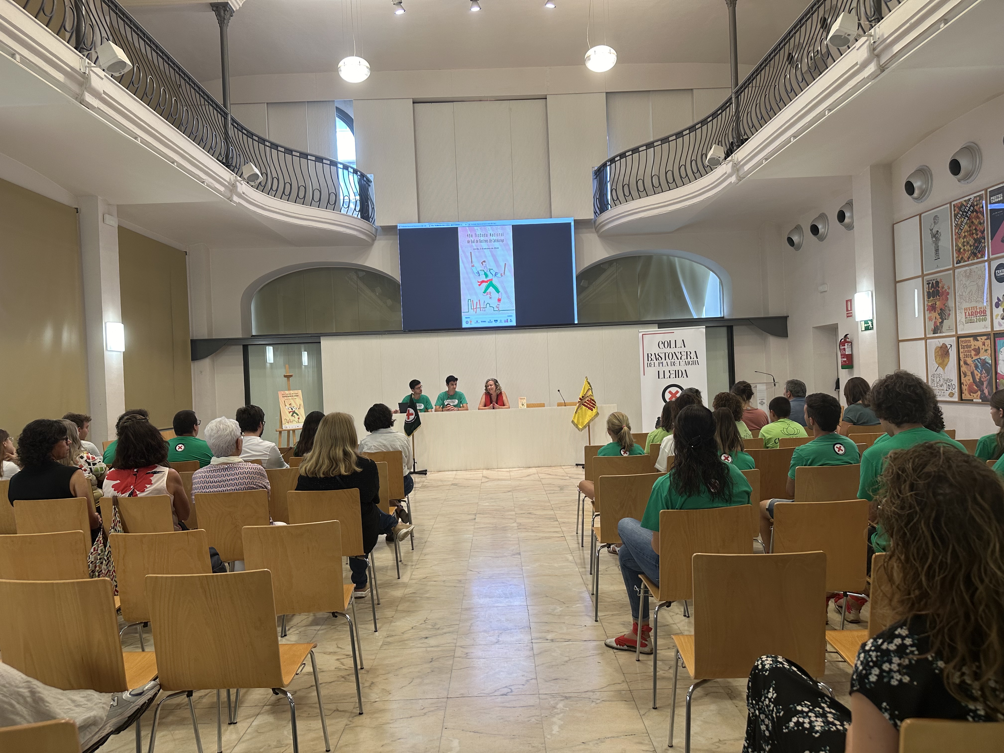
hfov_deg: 71.6
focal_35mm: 24
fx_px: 696
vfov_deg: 56.8
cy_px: 376
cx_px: 502
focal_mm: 6.86
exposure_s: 1/50
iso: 125
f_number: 1.78
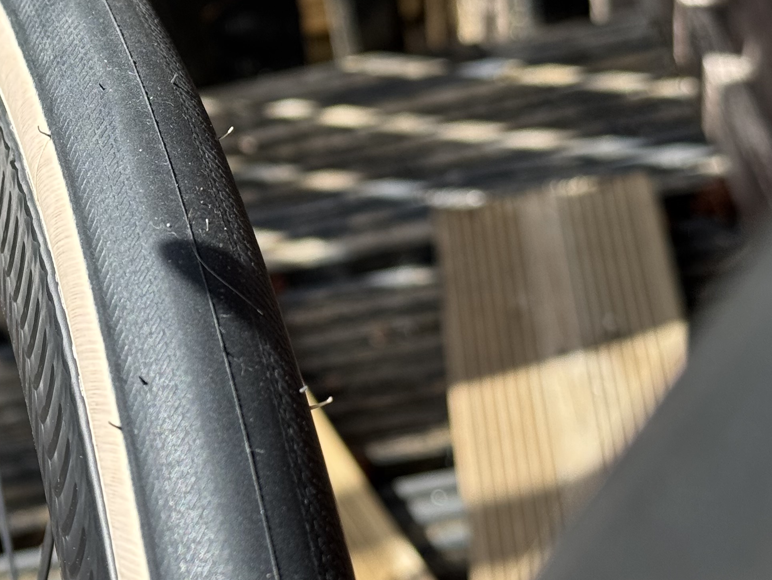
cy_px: 186
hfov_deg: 19.3
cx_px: 65
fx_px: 2231
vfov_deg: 14.8
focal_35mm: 100
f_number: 1.78
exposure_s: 1/2110
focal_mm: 6.76
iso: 64
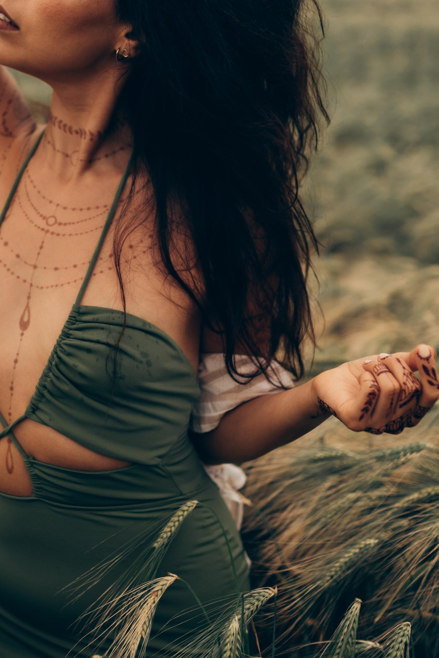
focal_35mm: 57
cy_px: 271
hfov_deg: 23.5
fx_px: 1042
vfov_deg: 35.0
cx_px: 104
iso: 200
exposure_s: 1/500
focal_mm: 35
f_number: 1.4
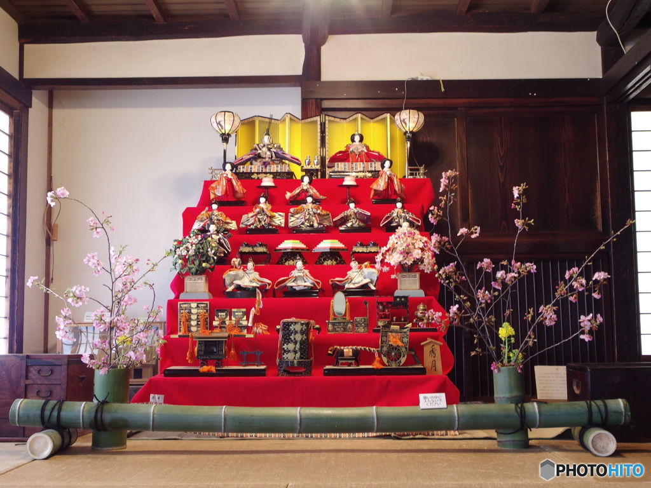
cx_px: 326
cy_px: 244
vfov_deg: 31.5
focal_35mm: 46
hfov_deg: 41.2
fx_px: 865
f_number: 4.5
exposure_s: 1/8
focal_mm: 9.8
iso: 200
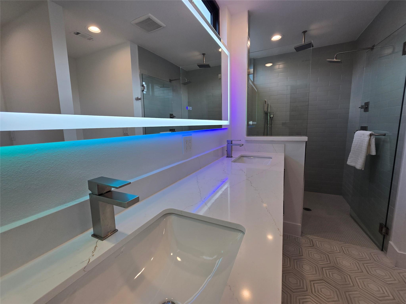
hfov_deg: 106.2
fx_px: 152
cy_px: 152
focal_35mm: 13
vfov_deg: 89.9
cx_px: 203
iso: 50
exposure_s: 1/213
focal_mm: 2.2
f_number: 2.2
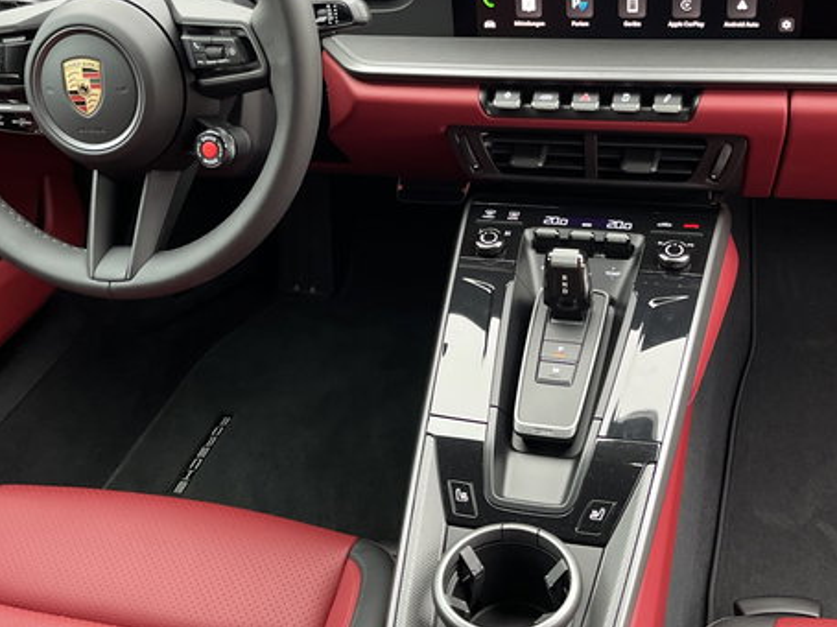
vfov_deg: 32.7
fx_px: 1063
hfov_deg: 43.0
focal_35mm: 44
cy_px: 229
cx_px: 441
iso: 250
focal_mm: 5.1
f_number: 1.6
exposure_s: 1/60
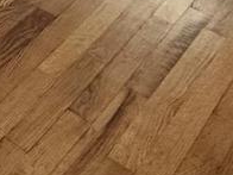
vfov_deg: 10.1
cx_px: -319
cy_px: -365
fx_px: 693
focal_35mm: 103
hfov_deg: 13.8
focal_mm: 2.22
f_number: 2.2
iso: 250
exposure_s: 1/60
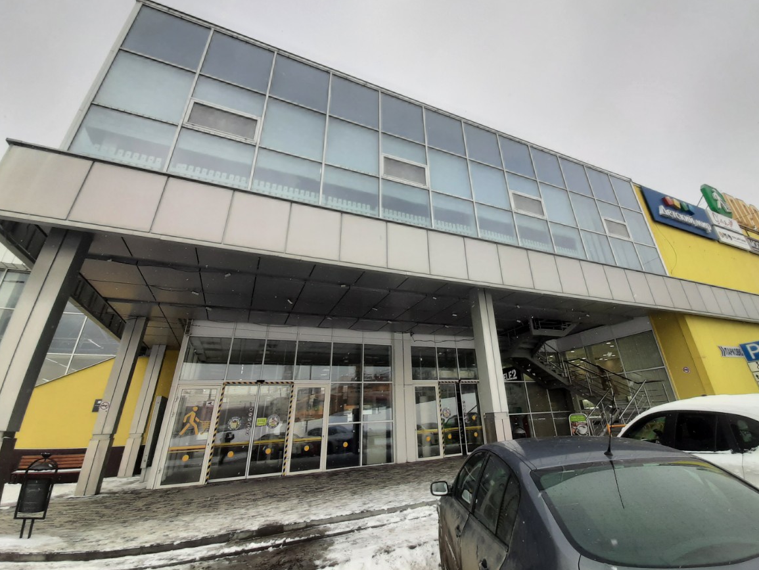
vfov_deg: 81.4
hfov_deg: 97.8
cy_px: 248
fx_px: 329
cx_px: 422
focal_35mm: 15
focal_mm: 1.42
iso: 40
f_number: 2.2
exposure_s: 1/625
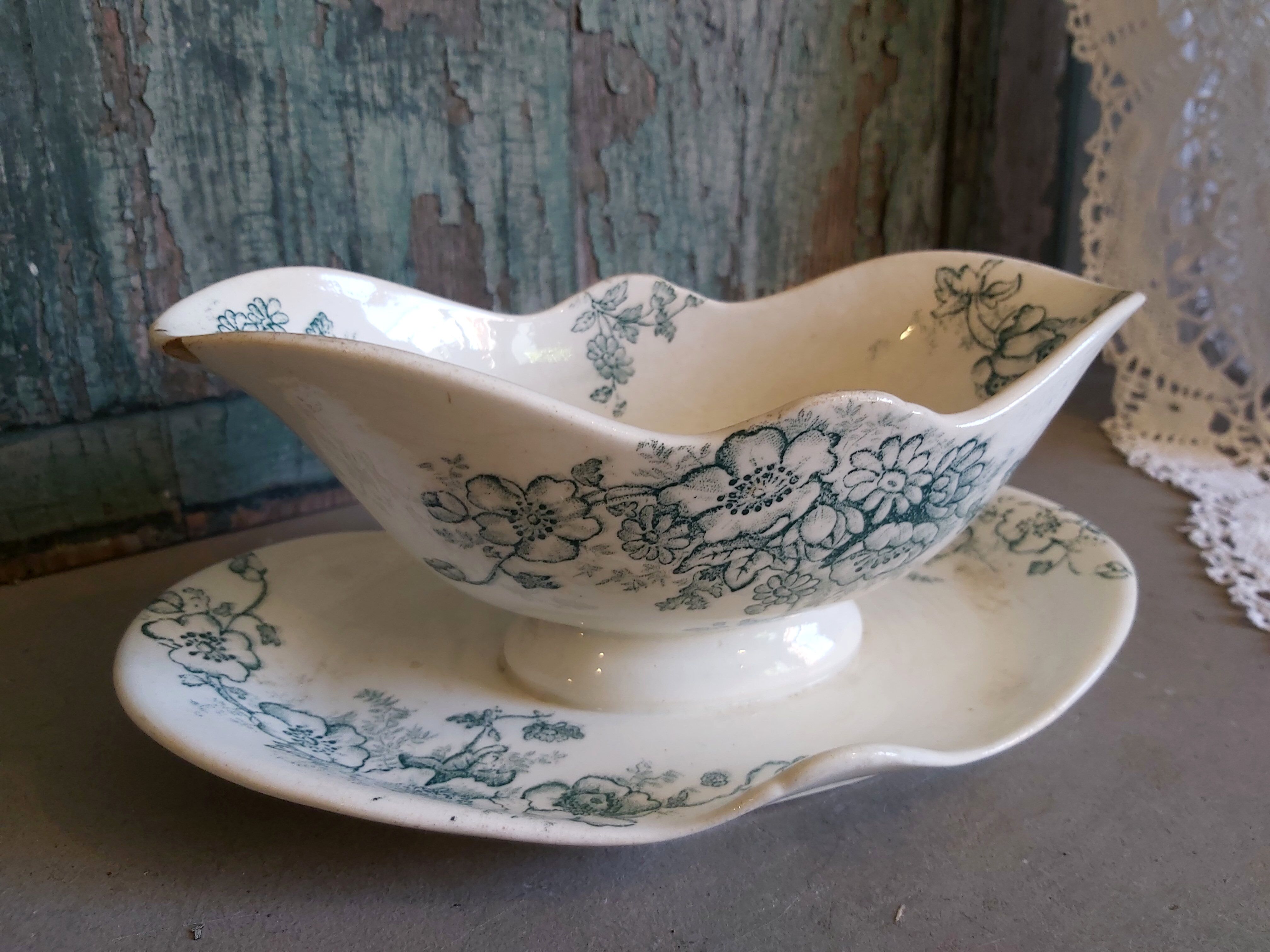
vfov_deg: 53.1
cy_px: 476
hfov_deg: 67.3
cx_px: 635
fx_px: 954
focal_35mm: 26
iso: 100
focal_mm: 3.92
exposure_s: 1/50
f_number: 1.7
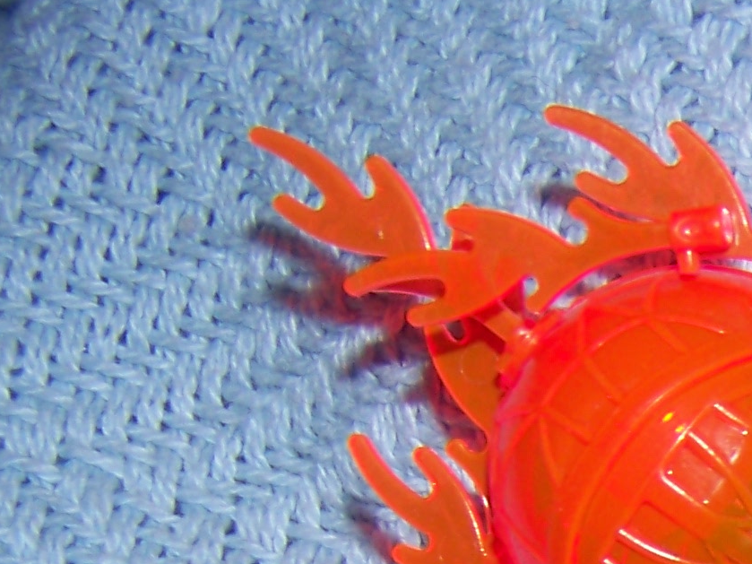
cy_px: 1076
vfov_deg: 9.9
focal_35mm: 140
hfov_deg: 12.7
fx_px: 3041
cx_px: 1416
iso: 64
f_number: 2.8
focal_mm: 5.85
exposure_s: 1/30
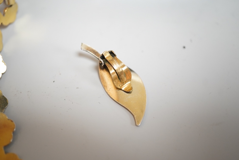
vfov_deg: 29.9
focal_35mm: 45
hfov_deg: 43.6
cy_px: 80
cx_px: 120
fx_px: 299
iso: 2500
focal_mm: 30
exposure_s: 1/200
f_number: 5
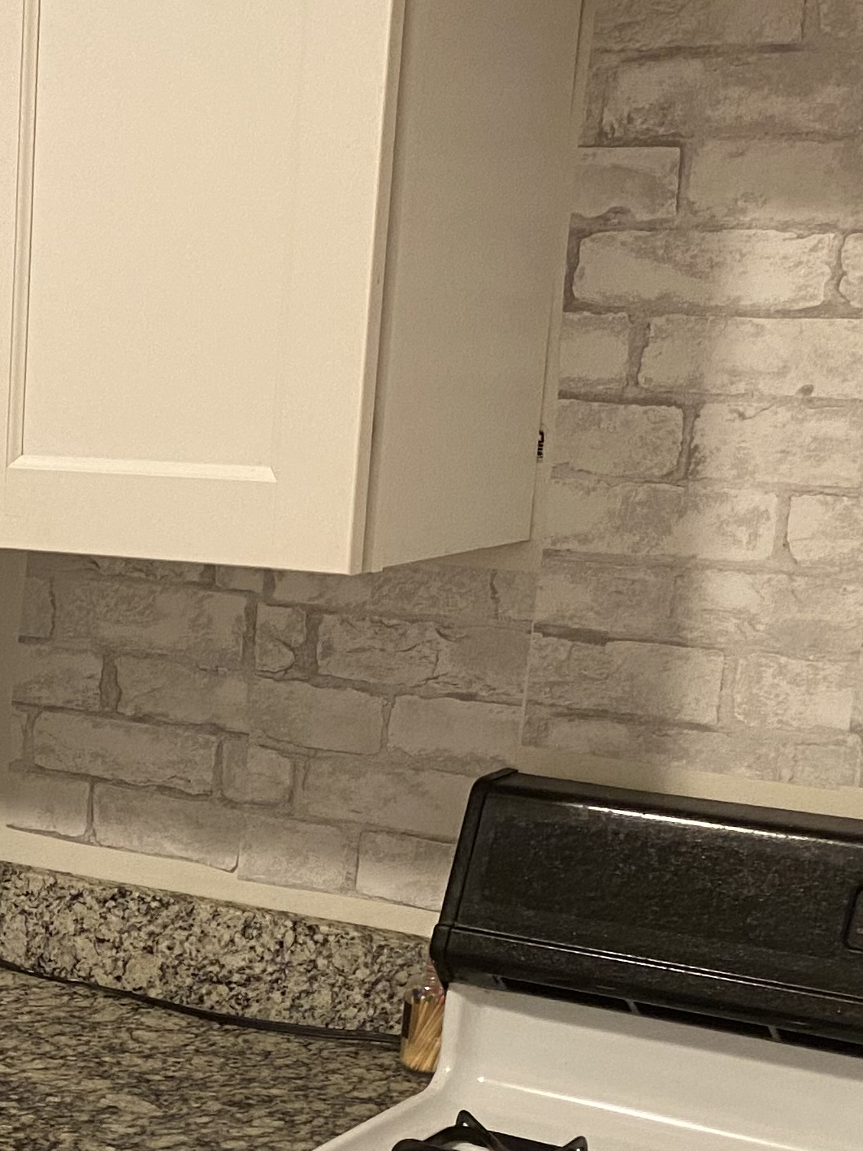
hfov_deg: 18.3
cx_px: -310
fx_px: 2461
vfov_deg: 25.7
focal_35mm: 74
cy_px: 984
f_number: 1.8
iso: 200
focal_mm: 4.25
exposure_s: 1/60
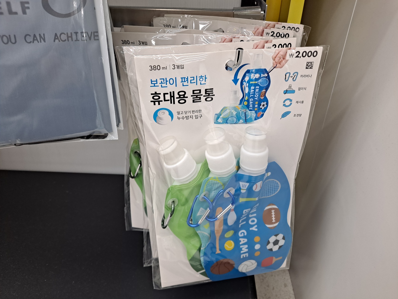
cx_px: 199
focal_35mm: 25
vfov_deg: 54.9
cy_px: 150
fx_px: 287
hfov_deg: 69.4
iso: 80
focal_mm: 4.6
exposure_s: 1/60.2
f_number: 2
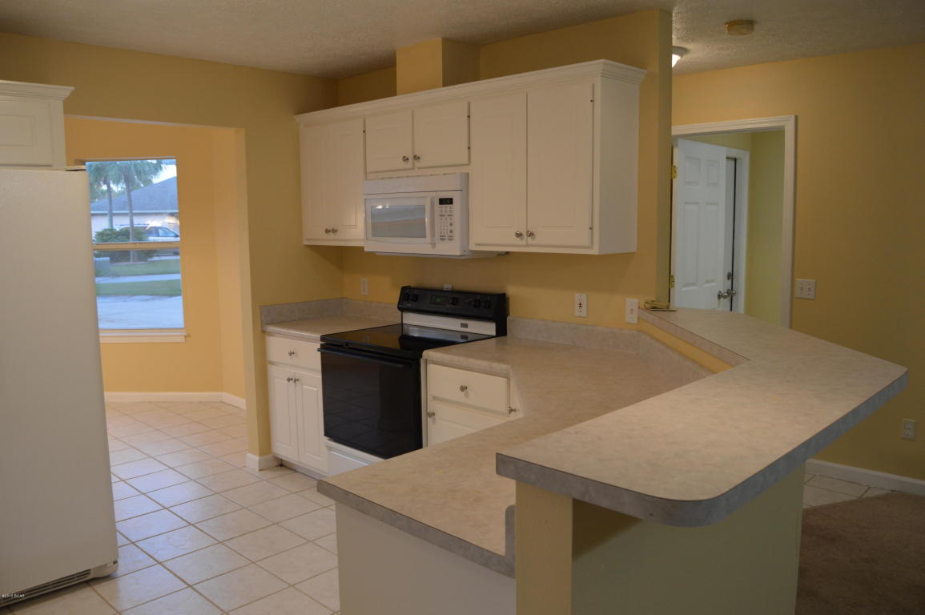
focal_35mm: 27
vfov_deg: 47.9
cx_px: 462
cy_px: 308
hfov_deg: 67.4
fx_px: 693
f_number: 4.5
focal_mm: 18
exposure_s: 1/80
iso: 400
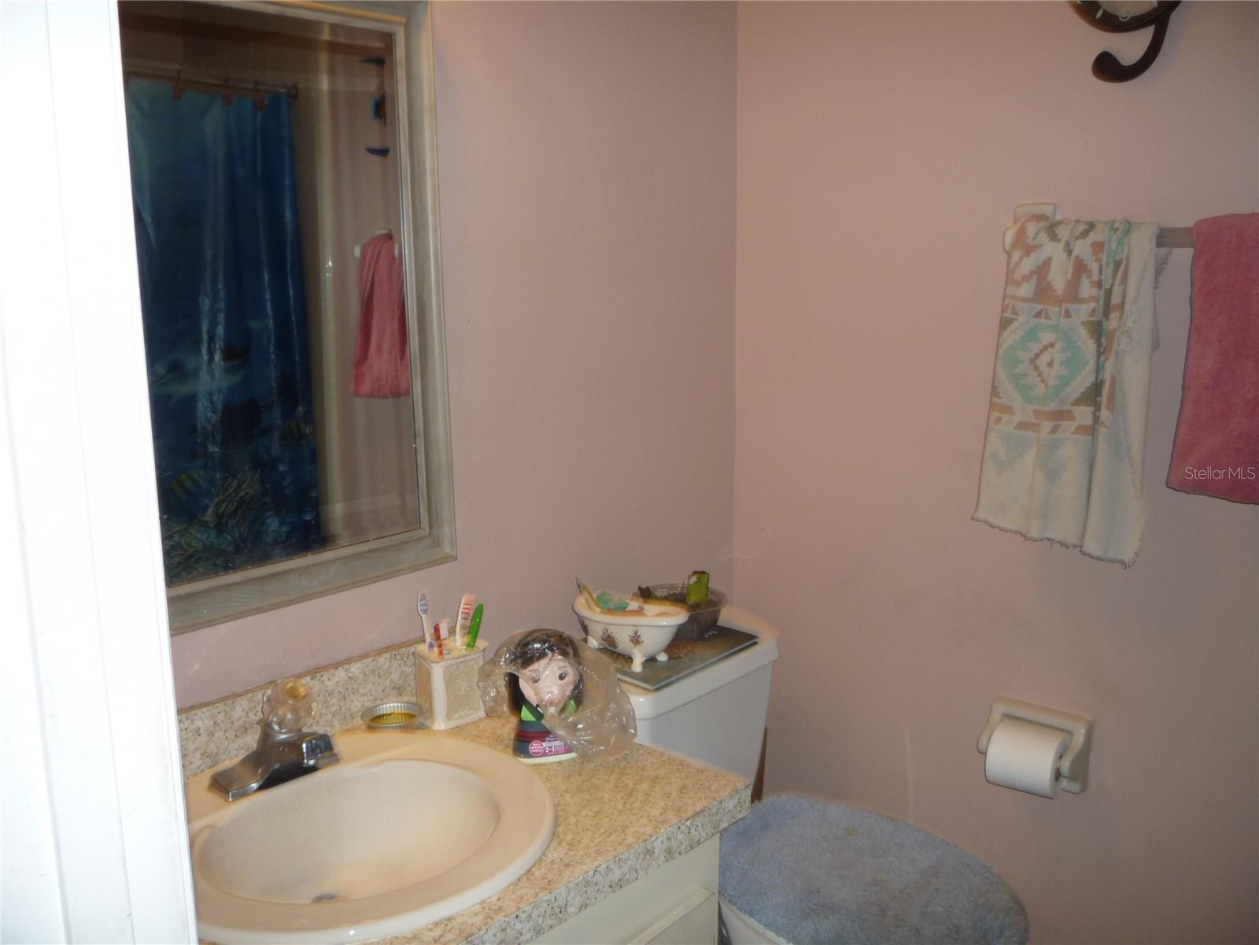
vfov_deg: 46.8
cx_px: 630
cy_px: 472
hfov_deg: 60.0
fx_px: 1091
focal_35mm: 30
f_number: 3.3
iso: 100
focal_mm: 5.2
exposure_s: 1/30
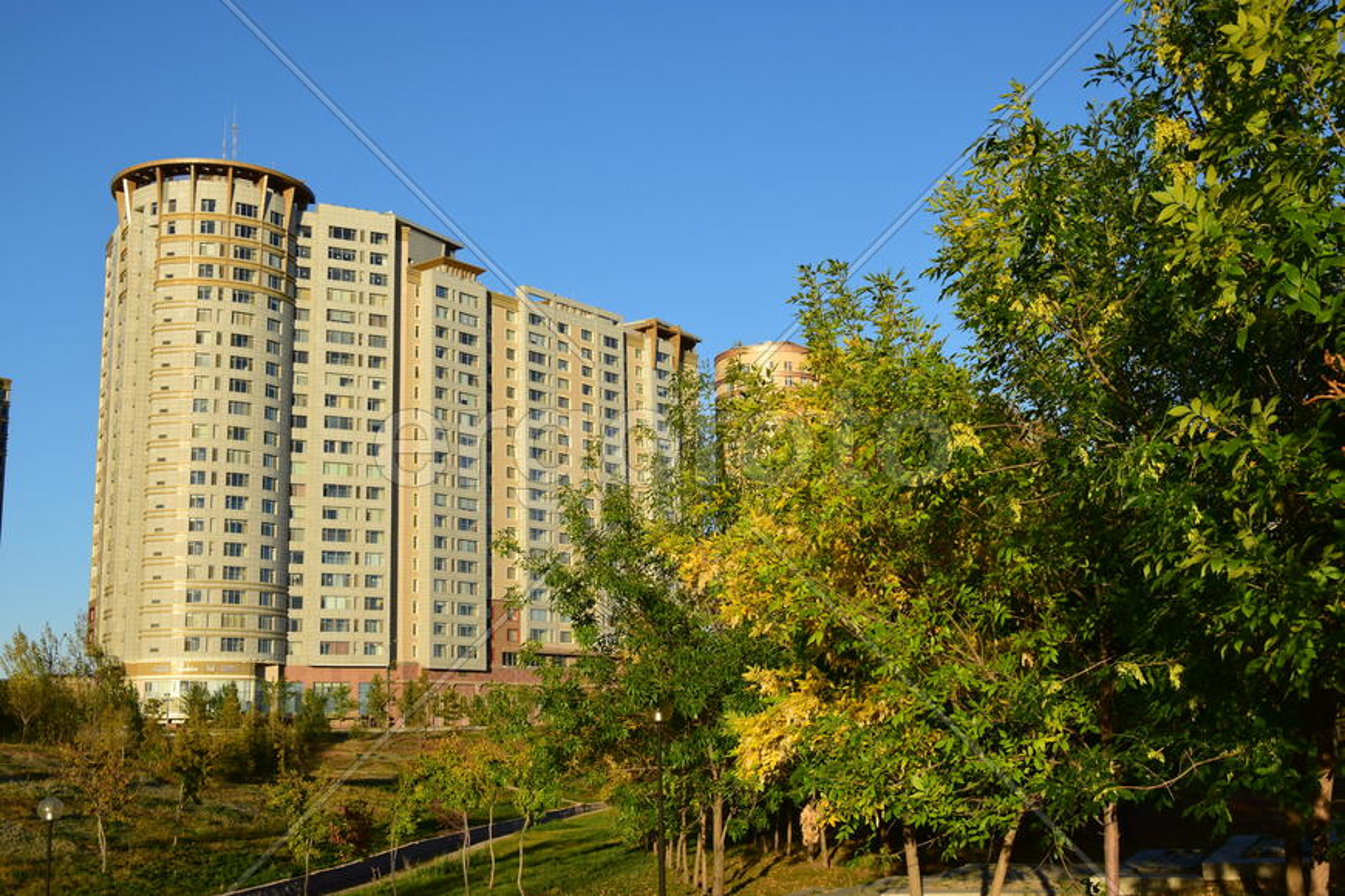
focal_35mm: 39
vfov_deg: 34.2
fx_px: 1457
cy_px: 448
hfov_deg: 49.6
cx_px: 672
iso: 200
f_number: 9
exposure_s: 1/320
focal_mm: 26
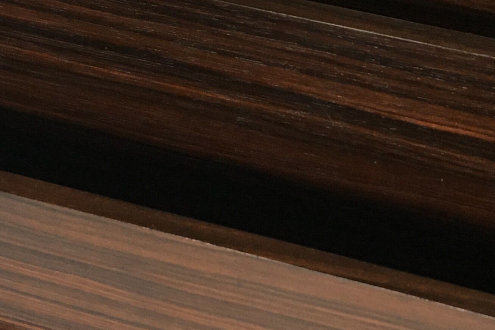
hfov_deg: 21.9
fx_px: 1279
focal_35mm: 93
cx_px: 303
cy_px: 212
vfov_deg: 14.7
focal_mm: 4.15
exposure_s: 1/33
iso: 160
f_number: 2.2
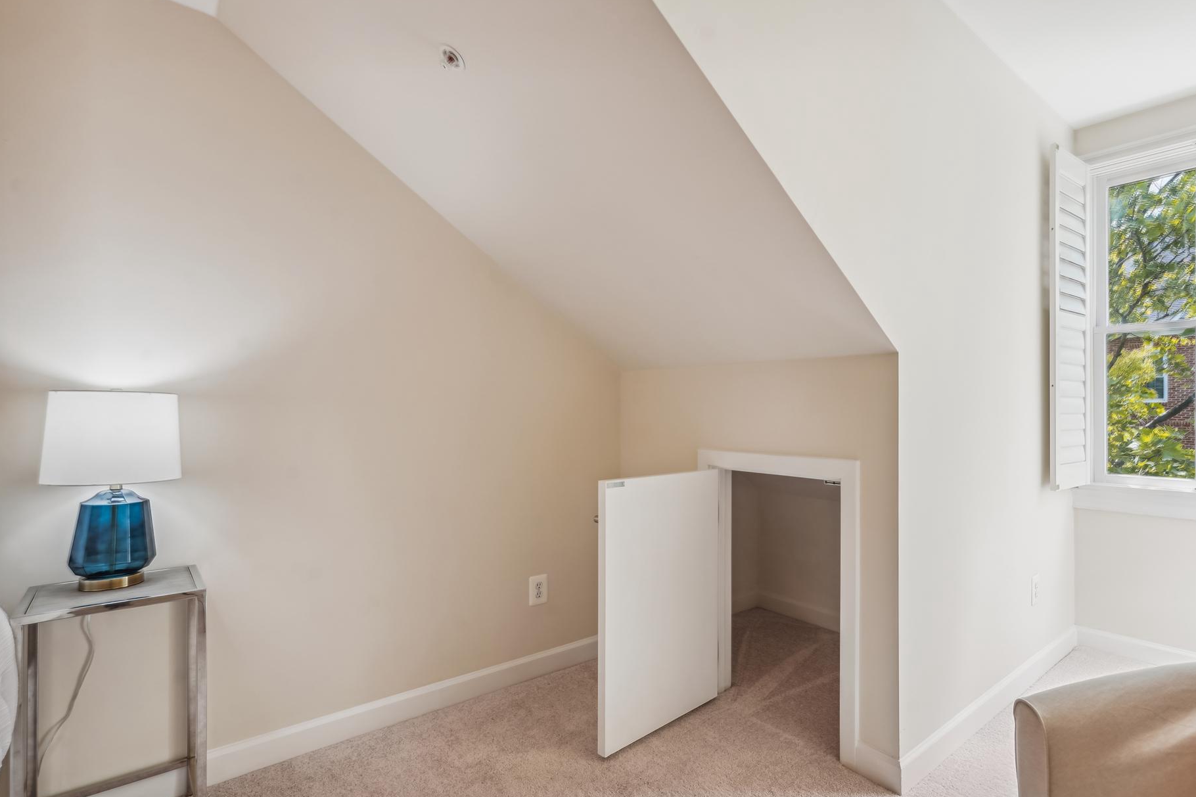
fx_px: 598
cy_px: 409
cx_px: 670
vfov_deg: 67.4
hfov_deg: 89.6
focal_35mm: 18
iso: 100
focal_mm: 16
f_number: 8
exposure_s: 1/10
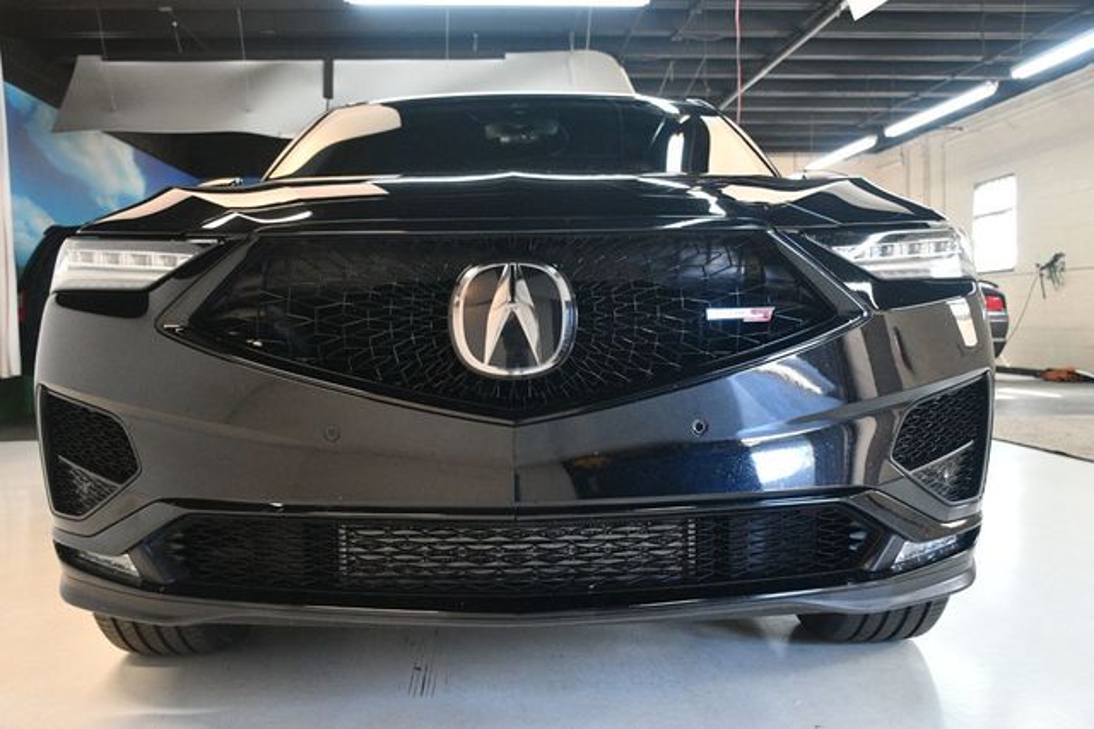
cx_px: 547
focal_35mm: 34
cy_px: 364
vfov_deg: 38.8
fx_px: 1033
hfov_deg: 55.8
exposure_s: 1/125
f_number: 3.8
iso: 2200
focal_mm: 23
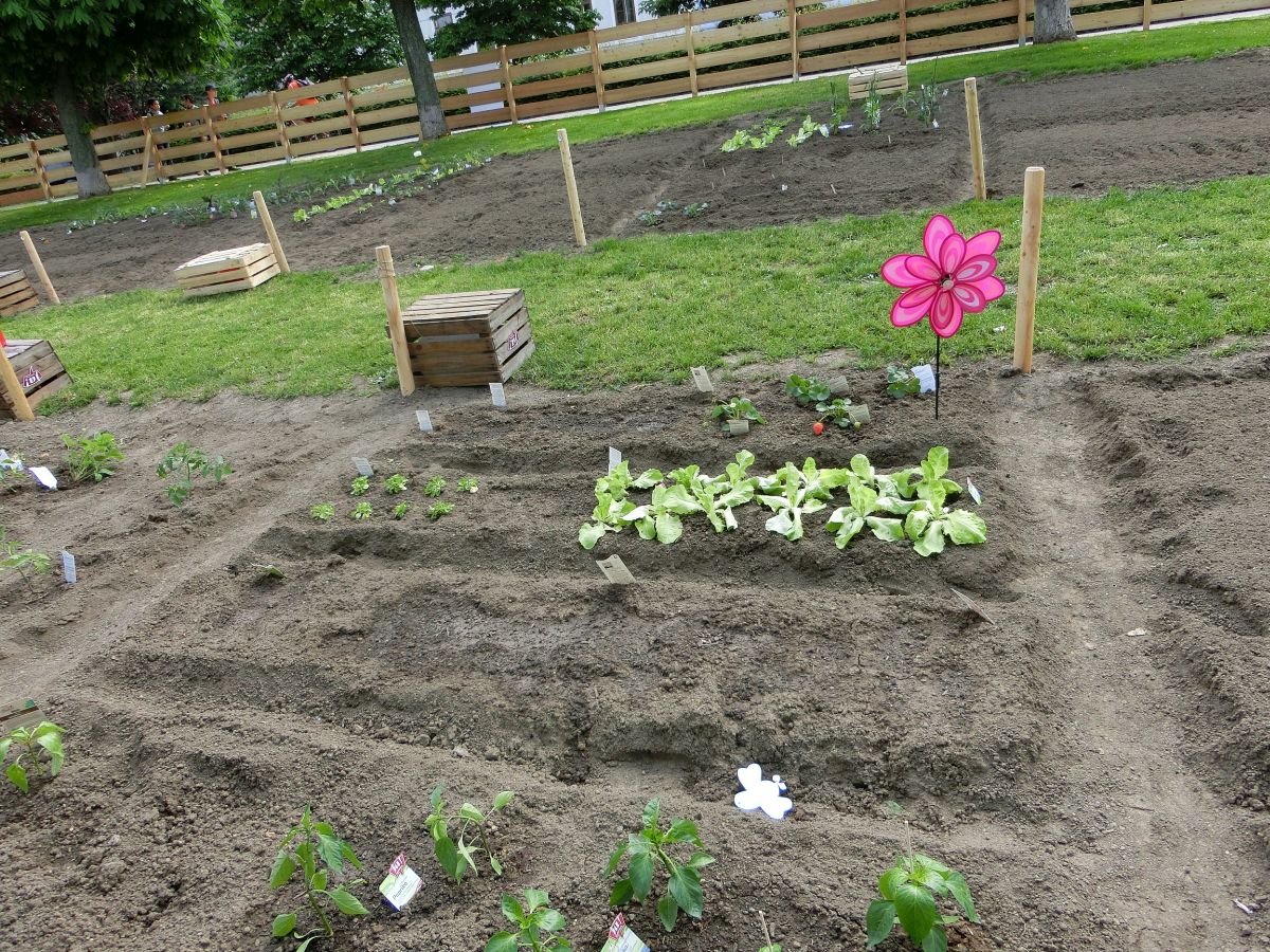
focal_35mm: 25
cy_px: 476
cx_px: 635
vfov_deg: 54.9
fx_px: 917
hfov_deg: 69.4
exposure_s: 1/250
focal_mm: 4.5
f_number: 3.5
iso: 80
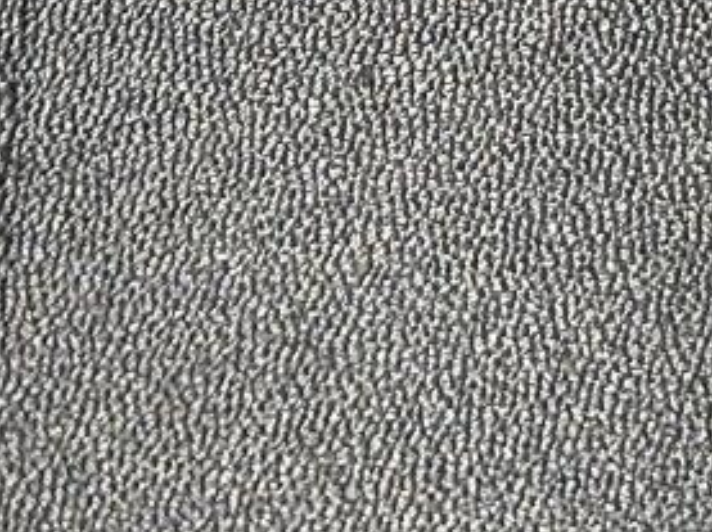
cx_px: 1331
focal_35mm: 243
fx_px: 4992
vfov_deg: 5.9
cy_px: -743
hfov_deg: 7.9
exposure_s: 1/50
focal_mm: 6.86
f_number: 1.78
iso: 80
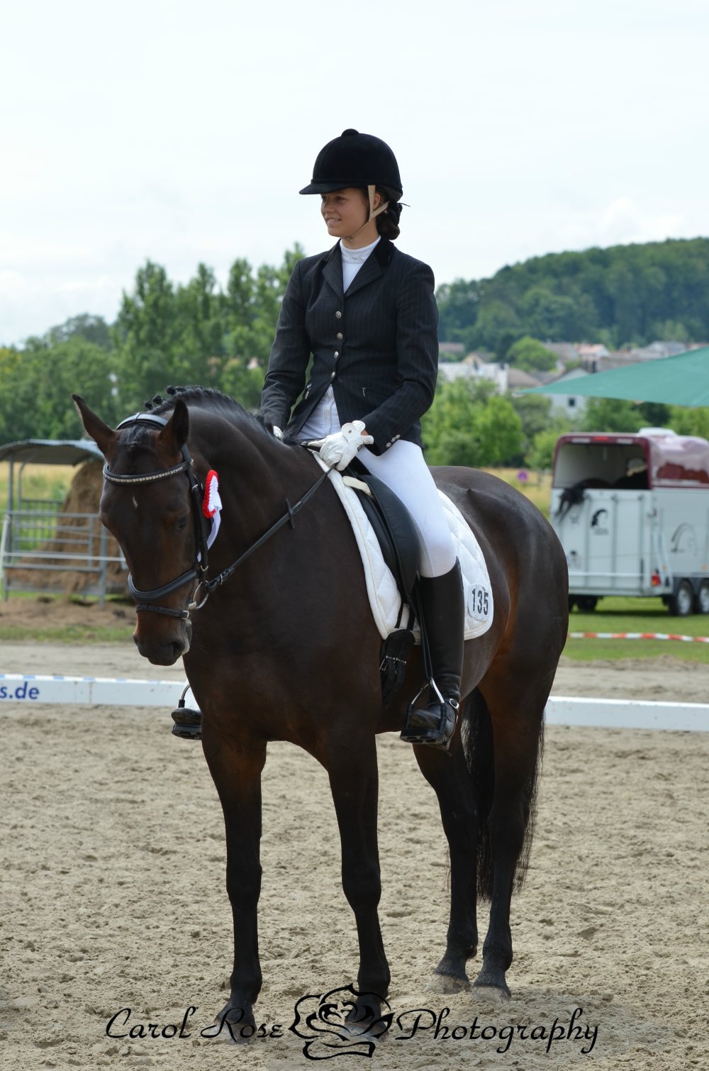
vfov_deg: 15.2
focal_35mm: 135
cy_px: 536
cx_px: 354
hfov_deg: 10.1
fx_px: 4006
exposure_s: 1/1250
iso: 320
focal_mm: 90
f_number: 5.6
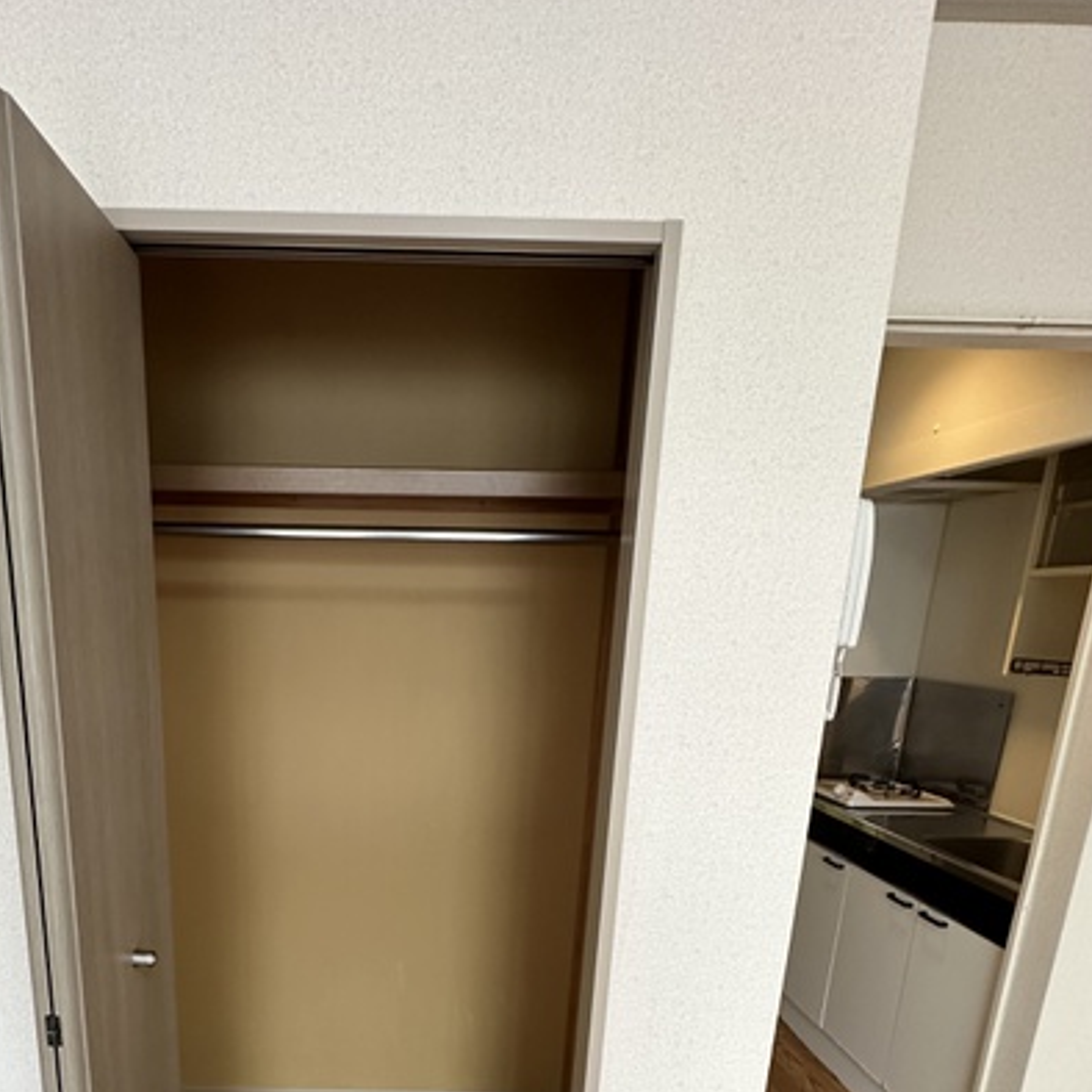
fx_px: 785
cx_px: 381
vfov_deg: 66.0
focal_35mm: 22
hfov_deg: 68.0
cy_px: 798
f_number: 2.2
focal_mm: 2.22
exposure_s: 1/69
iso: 320
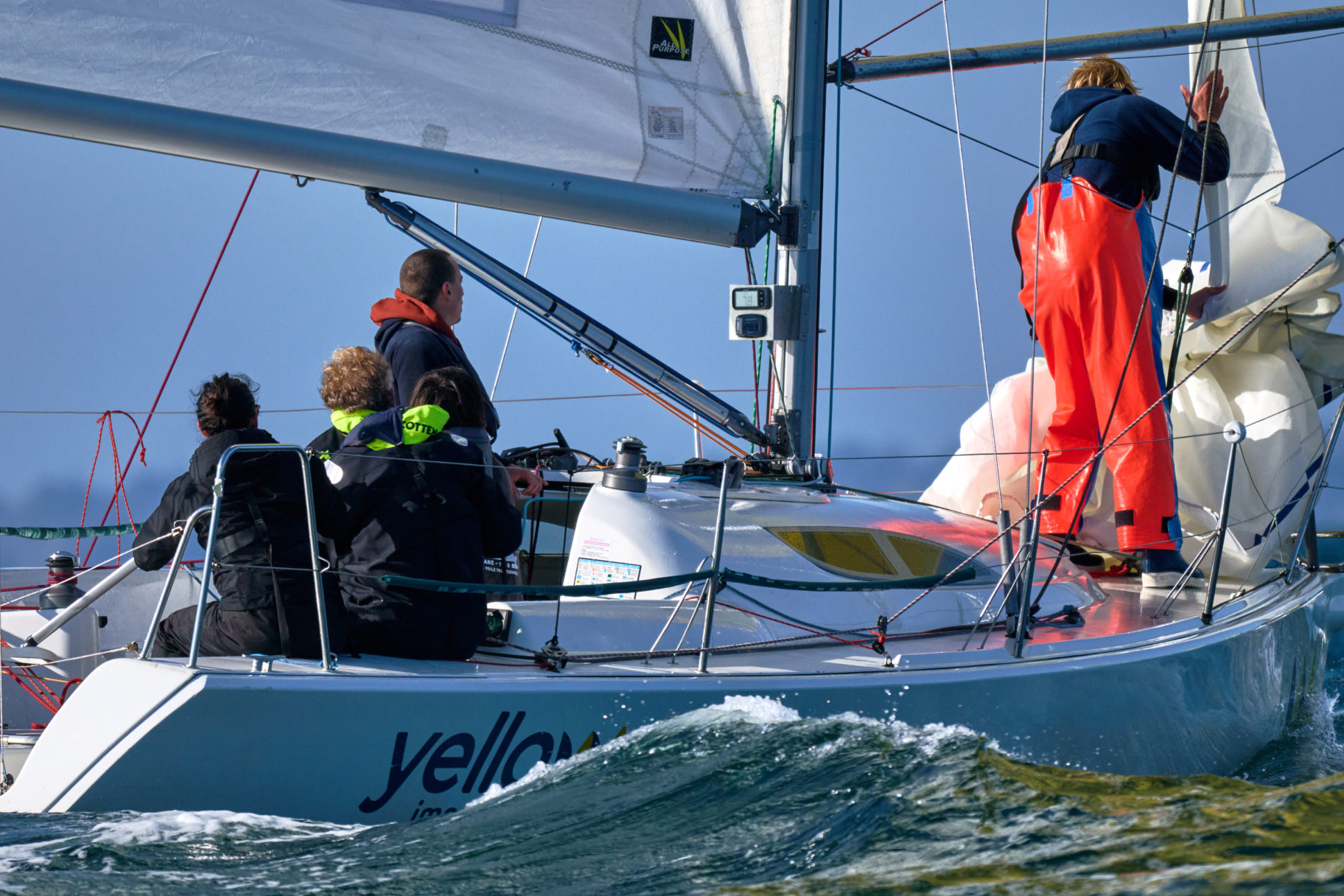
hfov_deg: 2.4
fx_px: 31432
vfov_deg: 1.6
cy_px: 356
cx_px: 516
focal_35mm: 842
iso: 200
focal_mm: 600
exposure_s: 1/3200
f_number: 6.3
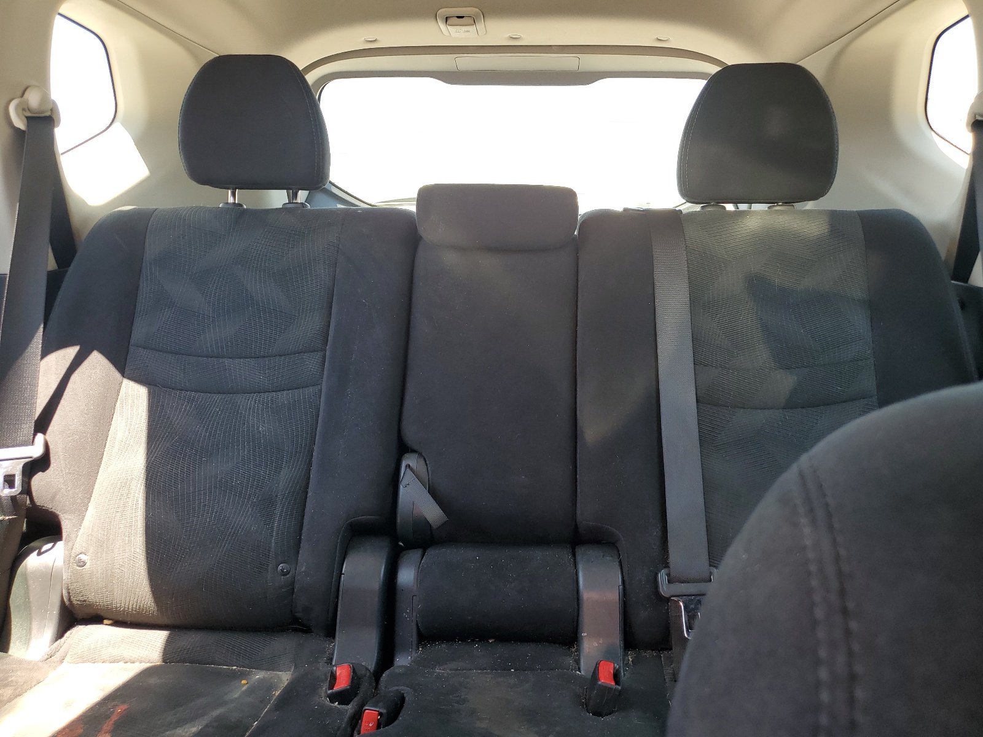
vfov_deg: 53.1
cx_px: 492
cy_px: 368
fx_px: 738
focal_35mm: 26
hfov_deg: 67.3
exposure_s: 1/175
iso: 50
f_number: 1.5
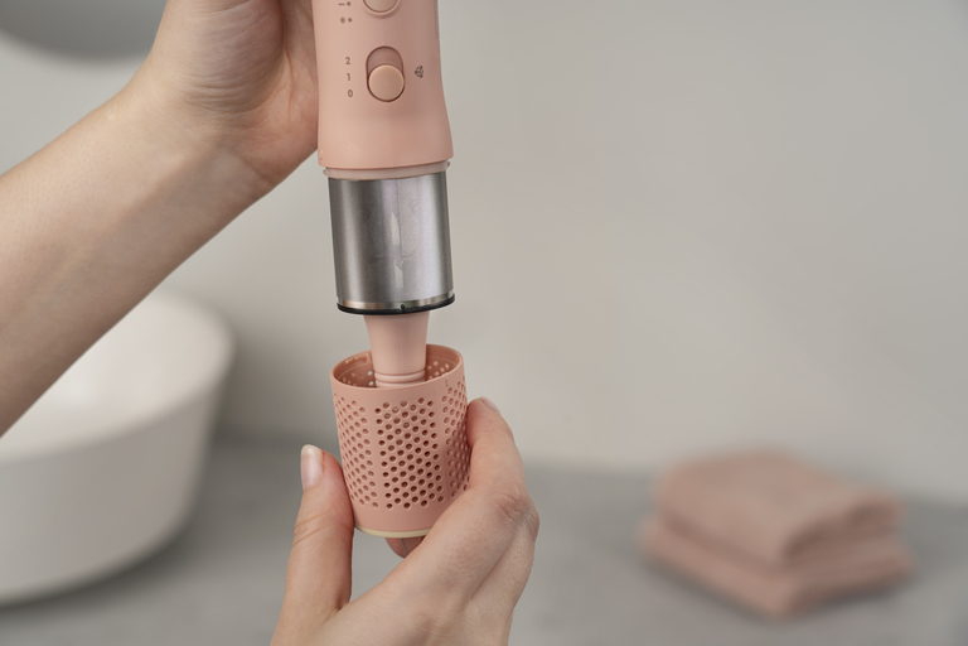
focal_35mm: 72
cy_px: 323
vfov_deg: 18.9
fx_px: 1936
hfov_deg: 28.1
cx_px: 484
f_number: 6.3
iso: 50
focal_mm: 72
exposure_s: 1/160
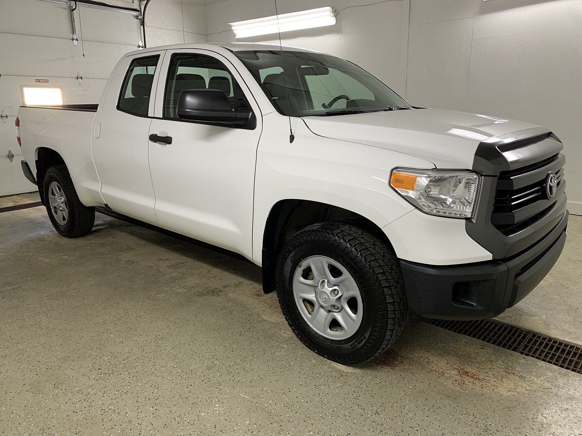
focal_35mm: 26
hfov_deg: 67.3
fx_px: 437
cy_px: 218
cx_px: 291
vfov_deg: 53.1
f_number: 1.8
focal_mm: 4.25
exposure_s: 1/60
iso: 125
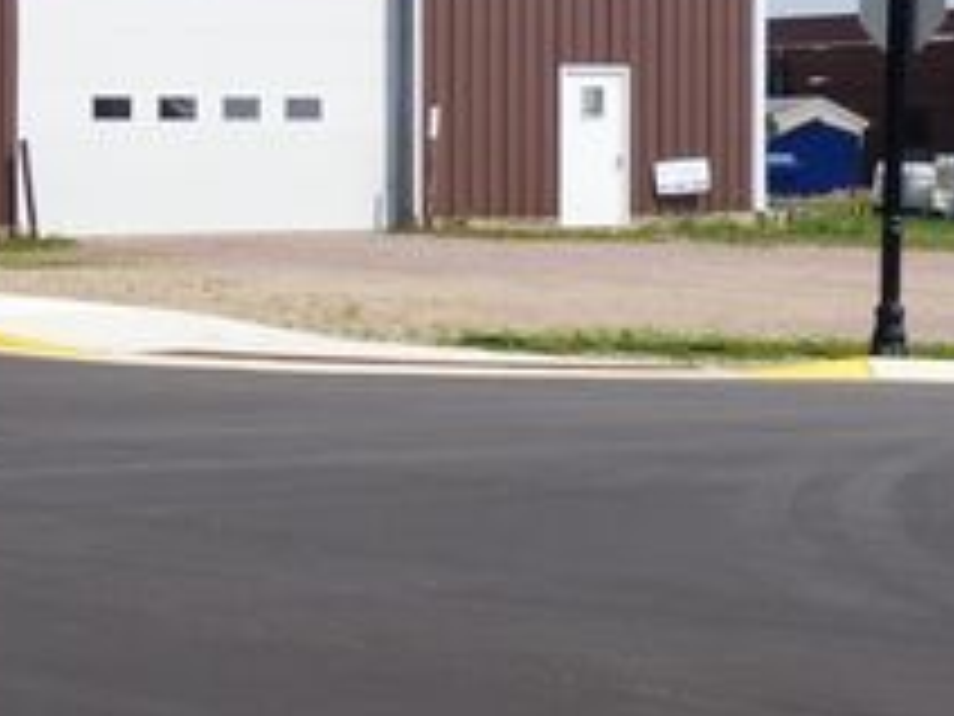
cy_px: 344
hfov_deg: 14.9
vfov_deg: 11.4
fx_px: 3583
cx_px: -22
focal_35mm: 130
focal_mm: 9.51
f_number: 3.9
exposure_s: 1/1000
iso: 100
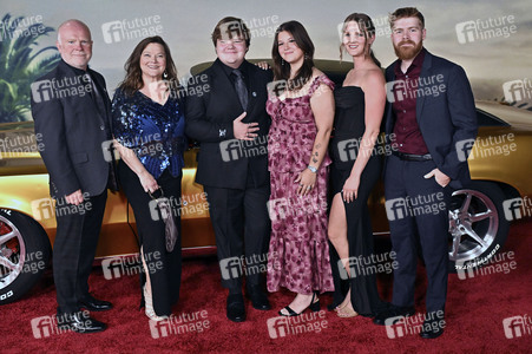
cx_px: 266
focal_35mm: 37
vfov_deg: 35.9
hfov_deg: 51.9
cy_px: 177
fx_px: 546
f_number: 4
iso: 3200
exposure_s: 1/320
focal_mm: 37
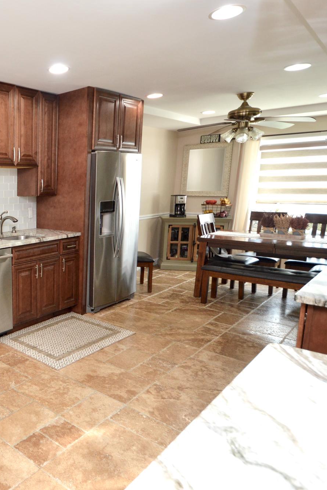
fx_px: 313
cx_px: -26
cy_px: 241
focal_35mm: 23
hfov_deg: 43.6
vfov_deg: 76.1
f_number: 4
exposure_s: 1/60
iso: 400
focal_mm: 10
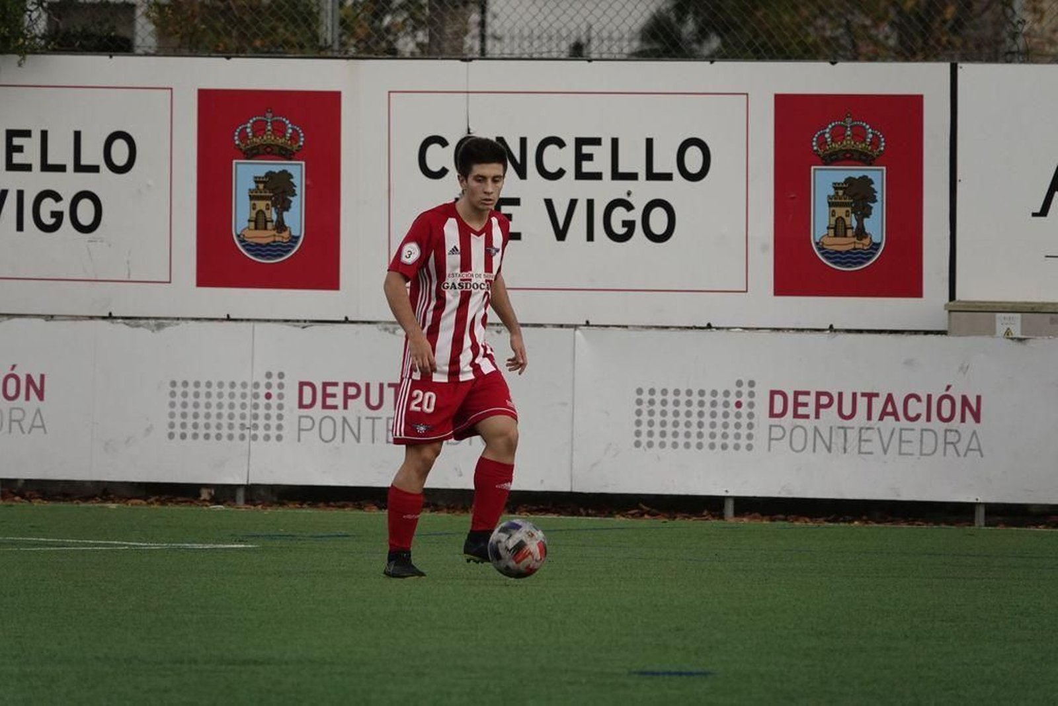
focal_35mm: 458
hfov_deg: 4.5
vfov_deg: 3.0
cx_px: 529
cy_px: 353
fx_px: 13460
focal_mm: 167.98
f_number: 4
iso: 640
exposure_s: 1/1000
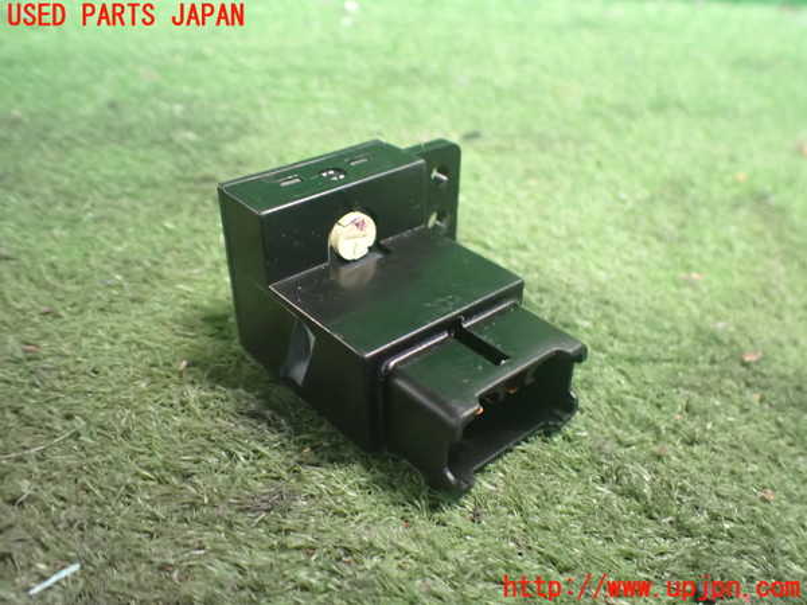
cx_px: 404
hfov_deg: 60.0
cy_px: 302
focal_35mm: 30
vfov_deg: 46.8
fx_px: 699
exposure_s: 1/30
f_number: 2.3
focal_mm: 5.4
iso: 1250
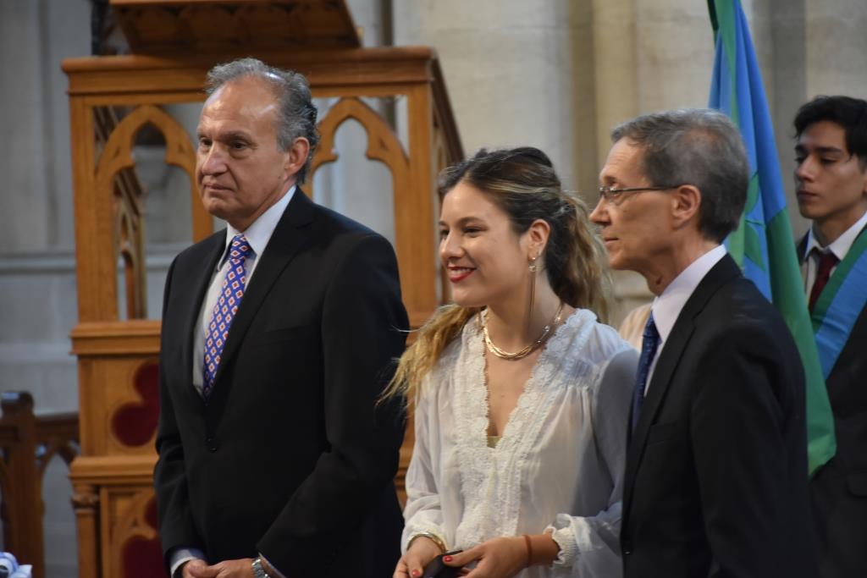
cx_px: 434
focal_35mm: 174
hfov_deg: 11.8
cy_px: 289
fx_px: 4191
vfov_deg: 7.9
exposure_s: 1/20
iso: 1250
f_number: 5.6
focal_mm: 116
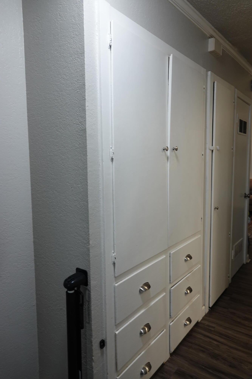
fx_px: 263
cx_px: 126
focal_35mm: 25
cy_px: 190
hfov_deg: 51.3
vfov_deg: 71.5
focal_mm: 9.02
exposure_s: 1/30
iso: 200
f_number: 2.5
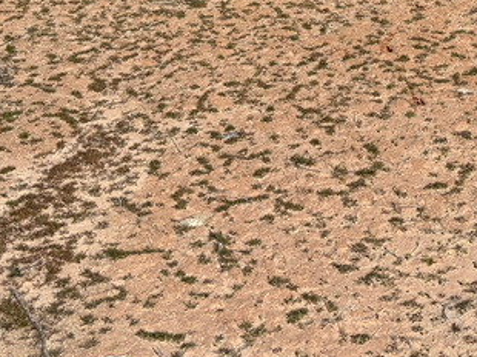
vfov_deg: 15.7
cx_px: 379
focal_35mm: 86
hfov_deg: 22.5
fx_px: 1184
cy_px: -191
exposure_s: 1/6711
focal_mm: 5.96
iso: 50
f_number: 1.6
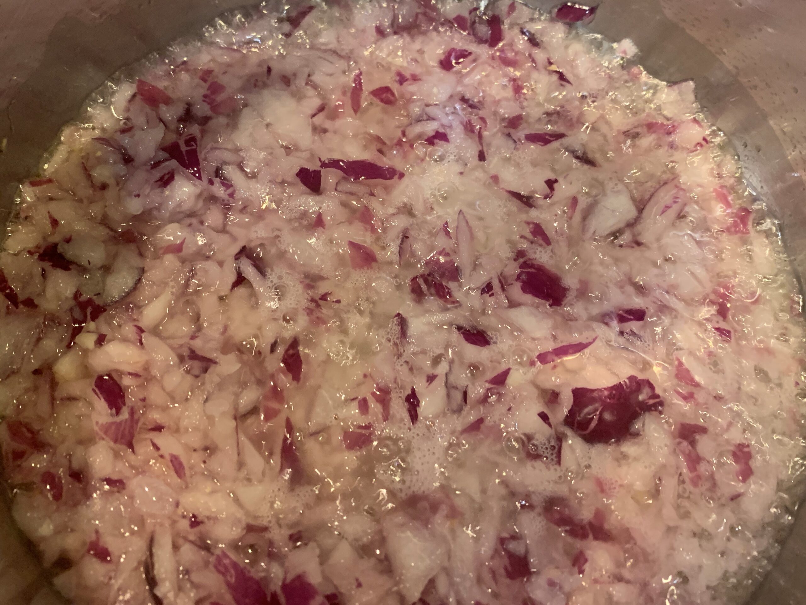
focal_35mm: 26
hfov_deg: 67.3
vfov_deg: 53.1
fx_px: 605
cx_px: 403
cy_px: 302
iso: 250
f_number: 1.8
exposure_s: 1/50
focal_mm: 4.25
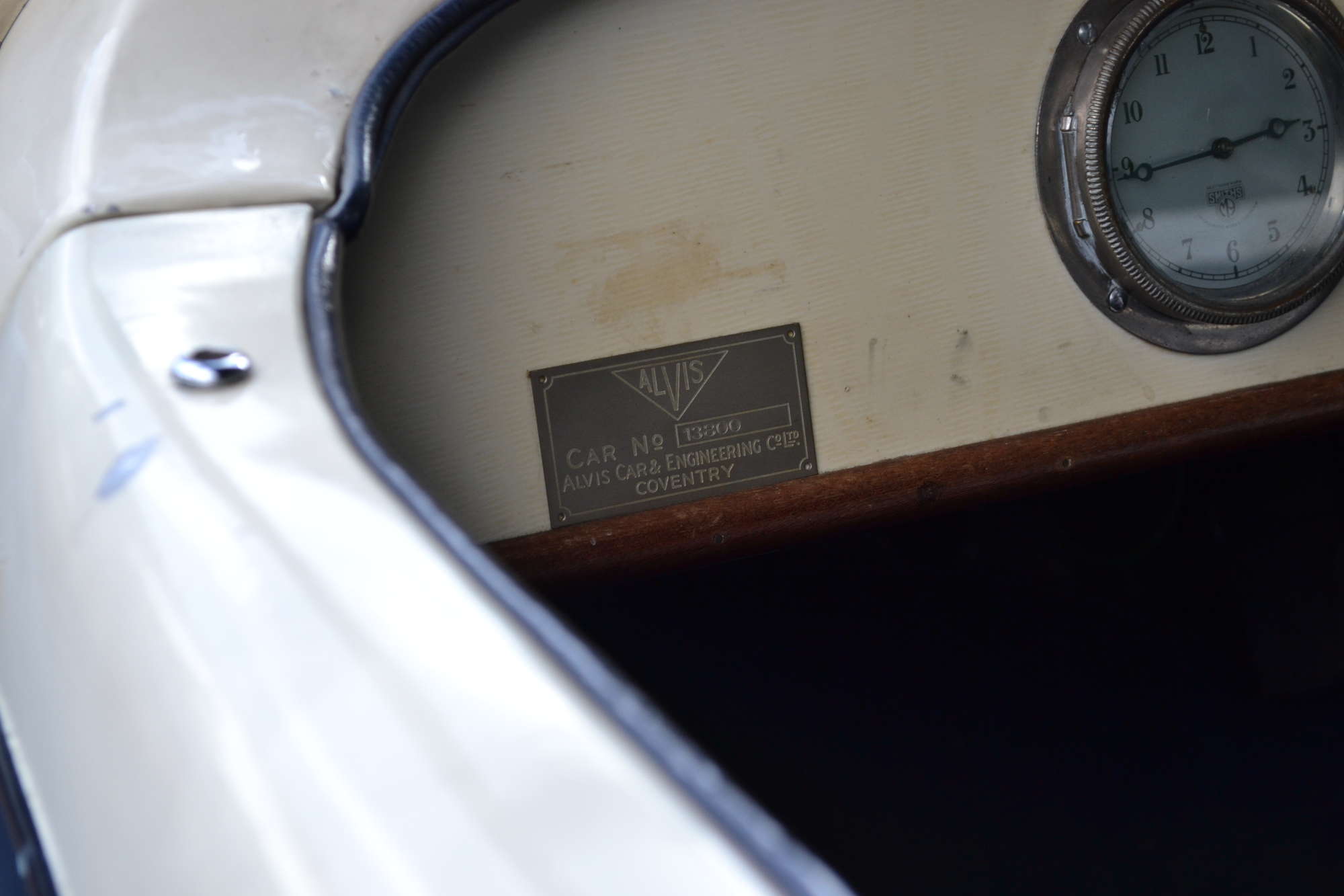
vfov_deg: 16.6
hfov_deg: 24.6
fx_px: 3080
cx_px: 672
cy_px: 448
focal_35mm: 82
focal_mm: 55
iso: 400
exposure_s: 1/160
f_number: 7.1
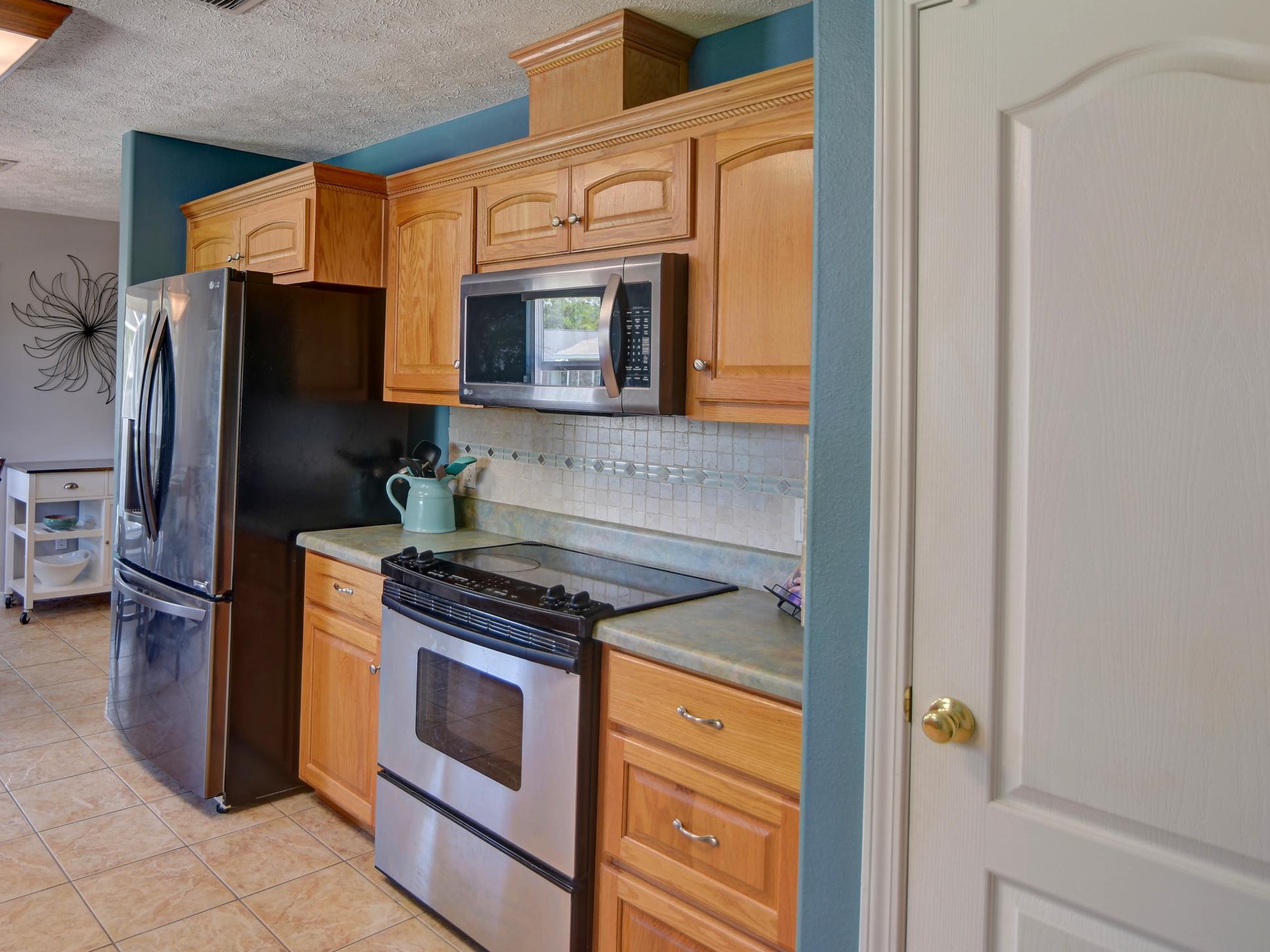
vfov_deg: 56.2
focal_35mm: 24
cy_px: 360
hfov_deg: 69.8
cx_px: 439
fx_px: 881
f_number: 3.2
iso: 64
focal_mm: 16
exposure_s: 1/40
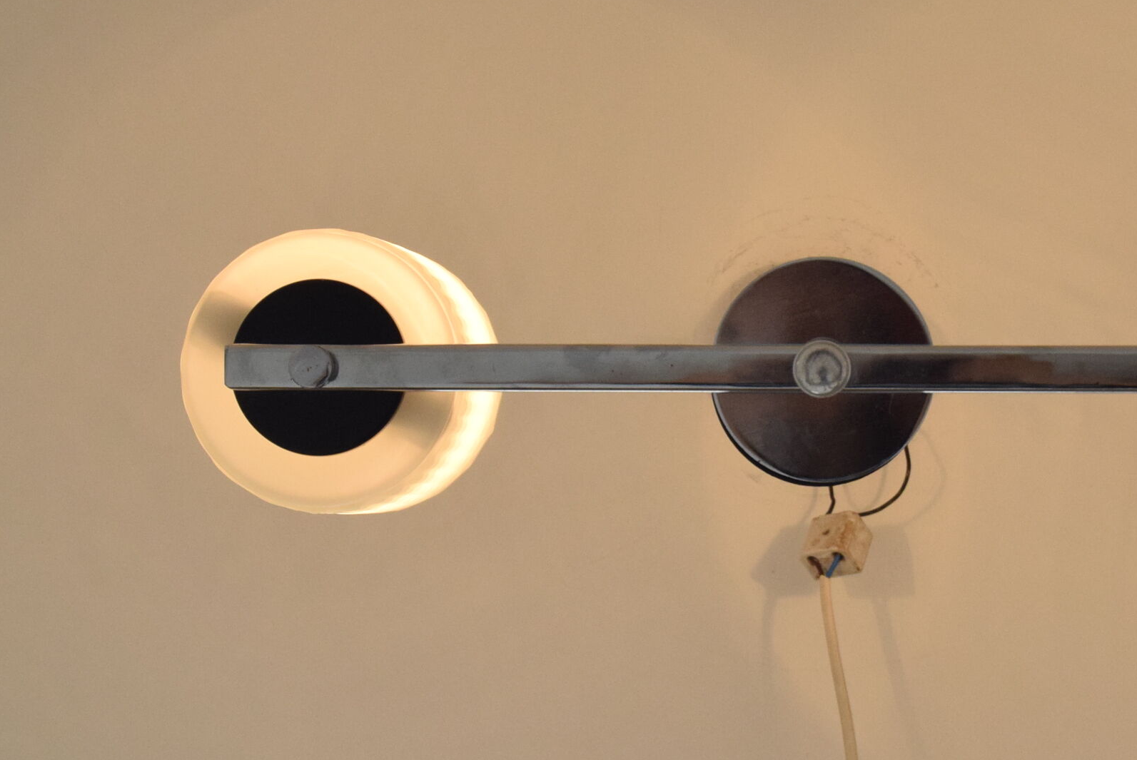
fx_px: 4897
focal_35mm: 155
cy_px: 424
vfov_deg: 8.9
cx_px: 837
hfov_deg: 13.2
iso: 1600
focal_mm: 55
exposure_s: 1/250
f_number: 8
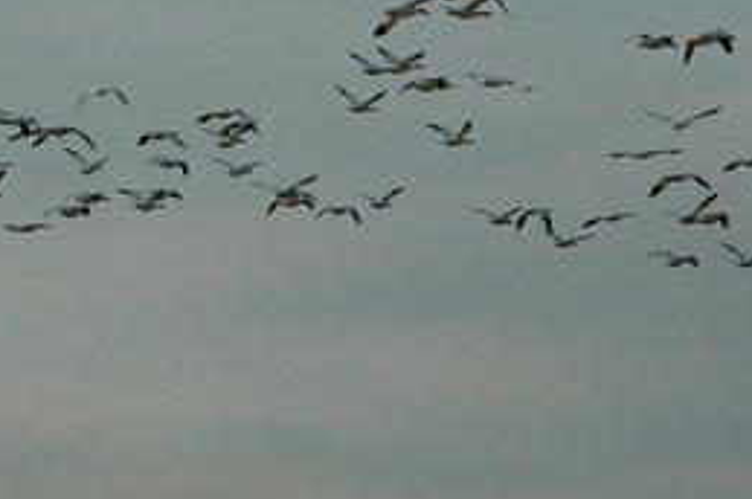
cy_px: 210
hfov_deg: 8.0
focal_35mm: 259
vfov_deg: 5.3
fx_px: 5403
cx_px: 299
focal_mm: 70
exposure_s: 1/1000
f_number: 16
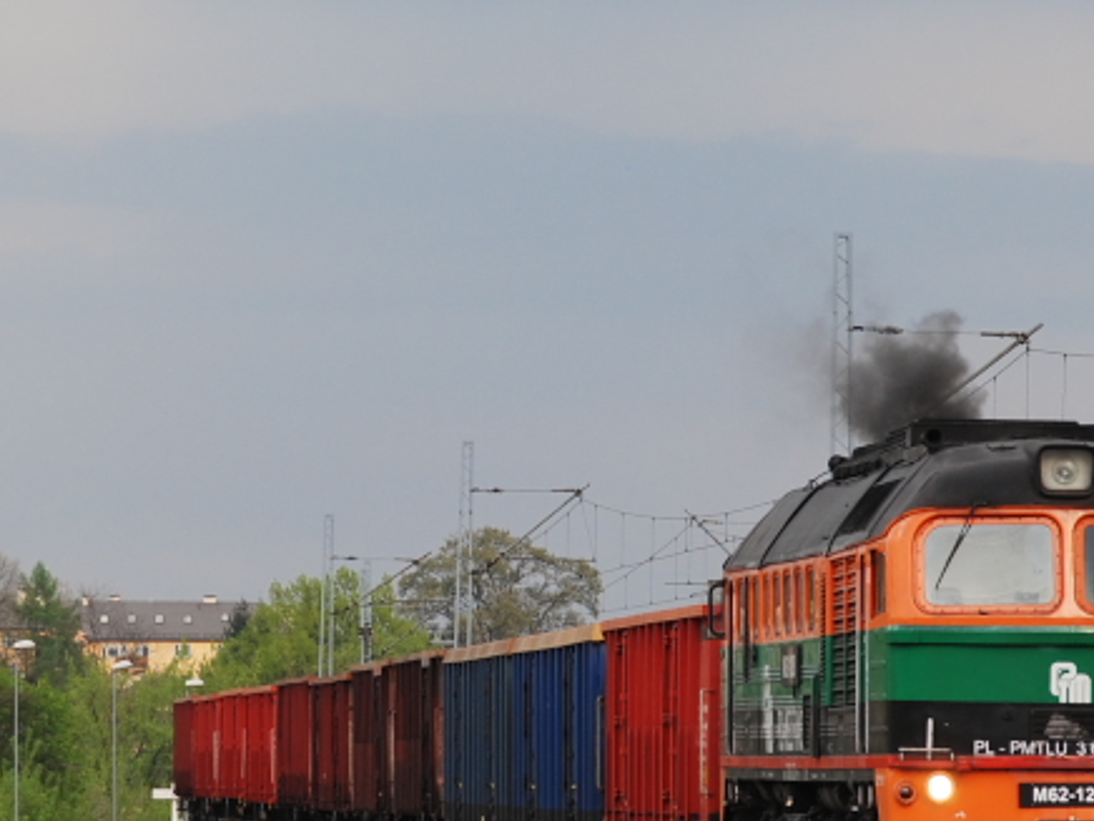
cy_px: 521
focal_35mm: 288
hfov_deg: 6.9
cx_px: 464
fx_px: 9106
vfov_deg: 5.2
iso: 200
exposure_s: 1/400
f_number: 5
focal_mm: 85
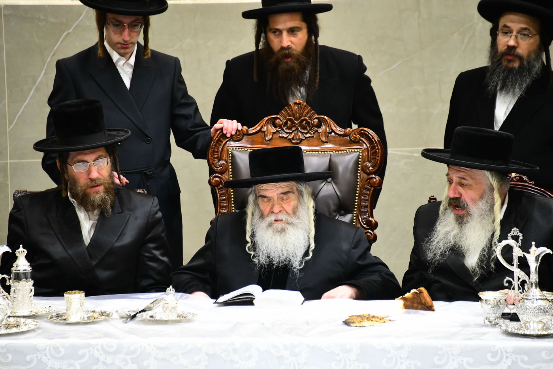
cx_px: 276
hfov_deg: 6.9
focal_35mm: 300
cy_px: 184
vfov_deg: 4.6
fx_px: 4607
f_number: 5.6
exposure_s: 1/200
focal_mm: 300
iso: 2500
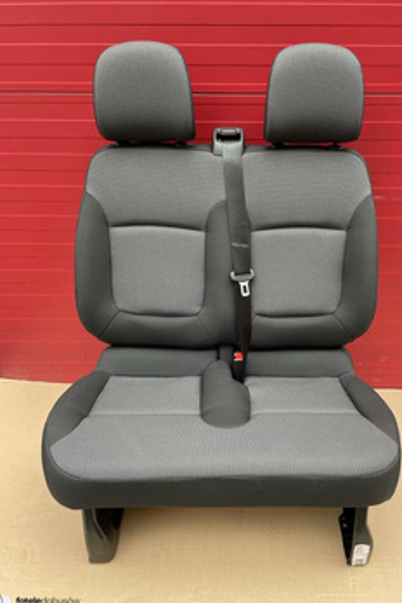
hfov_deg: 46.3
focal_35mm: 28
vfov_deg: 65.5
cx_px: 227
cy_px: 302
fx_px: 469
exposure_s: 1/121
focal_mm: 4.2
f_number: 1.6
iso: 100
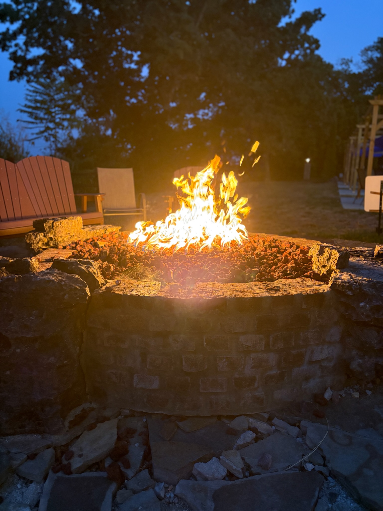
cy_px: 256
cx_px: 192
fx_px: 384
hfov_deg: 53.1
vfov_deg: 67.3
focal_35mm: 26
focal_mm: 5.96
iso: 400
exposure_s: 1/60
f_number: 1.6
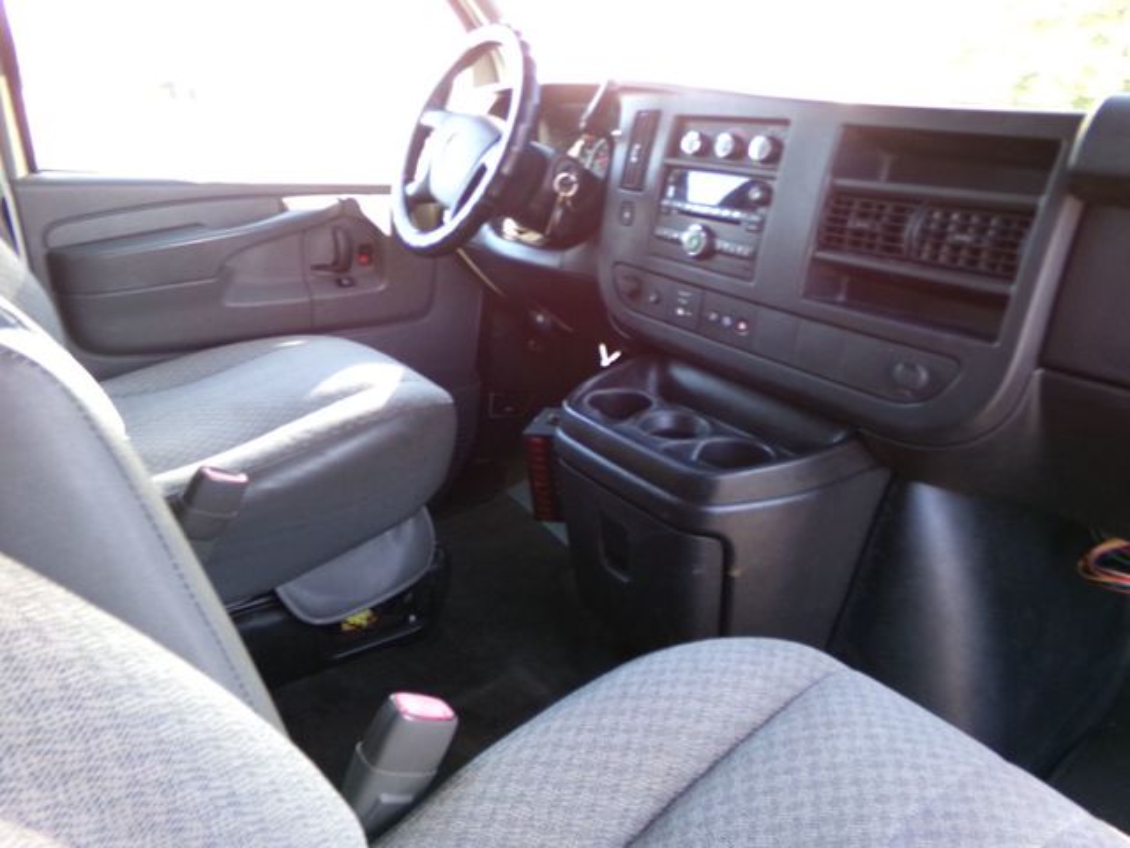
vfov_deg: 56.8
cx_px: 565
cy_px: 424
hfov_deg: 71.6
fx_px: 783
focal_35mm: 24
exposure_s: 1/34
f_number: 3.7
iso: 200
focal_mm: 4.3
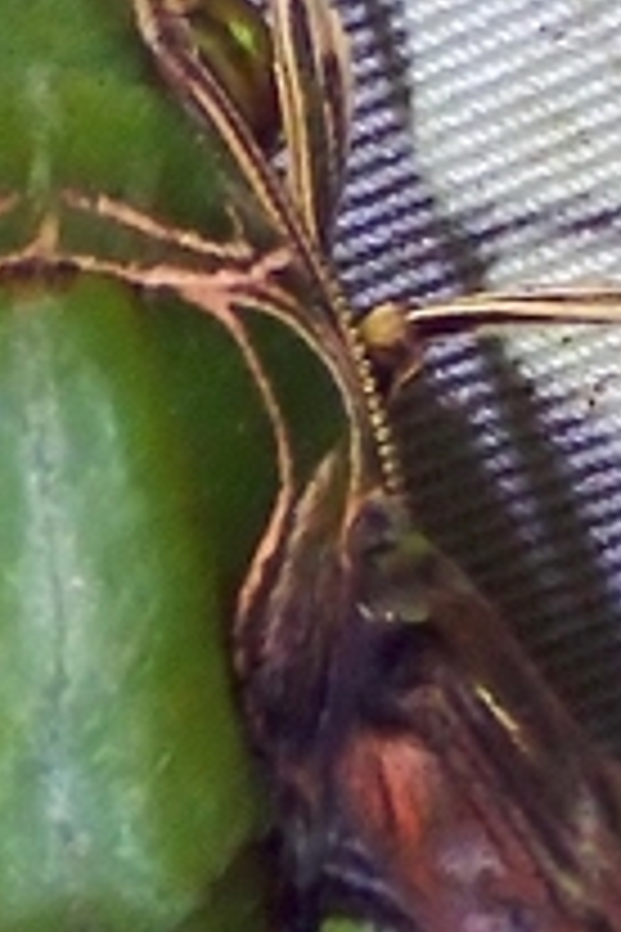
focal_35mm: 309
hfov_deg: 4.4
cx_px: 119
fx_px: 7995
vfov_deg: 6.6
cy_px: 1103
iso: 200
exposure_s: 1/125
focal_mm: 12.73
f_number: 5.6
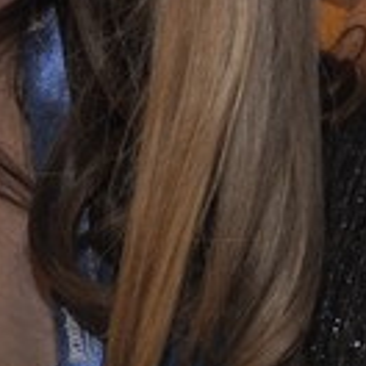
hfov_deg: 6.5
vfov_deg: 6.3
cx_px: 136
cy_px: -402
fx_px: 3230
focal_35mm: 270
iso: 400
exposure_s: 1/60
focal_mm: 28
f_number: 5
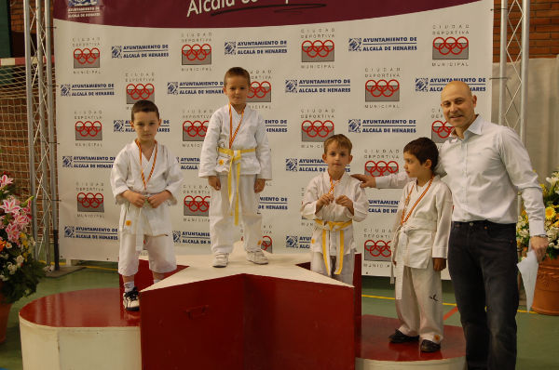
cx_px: 280
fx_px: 791
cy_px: 185
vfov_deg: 26.4
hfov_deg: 38.9
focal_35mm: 51
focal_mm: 34
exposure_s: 1/60
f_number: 3.8
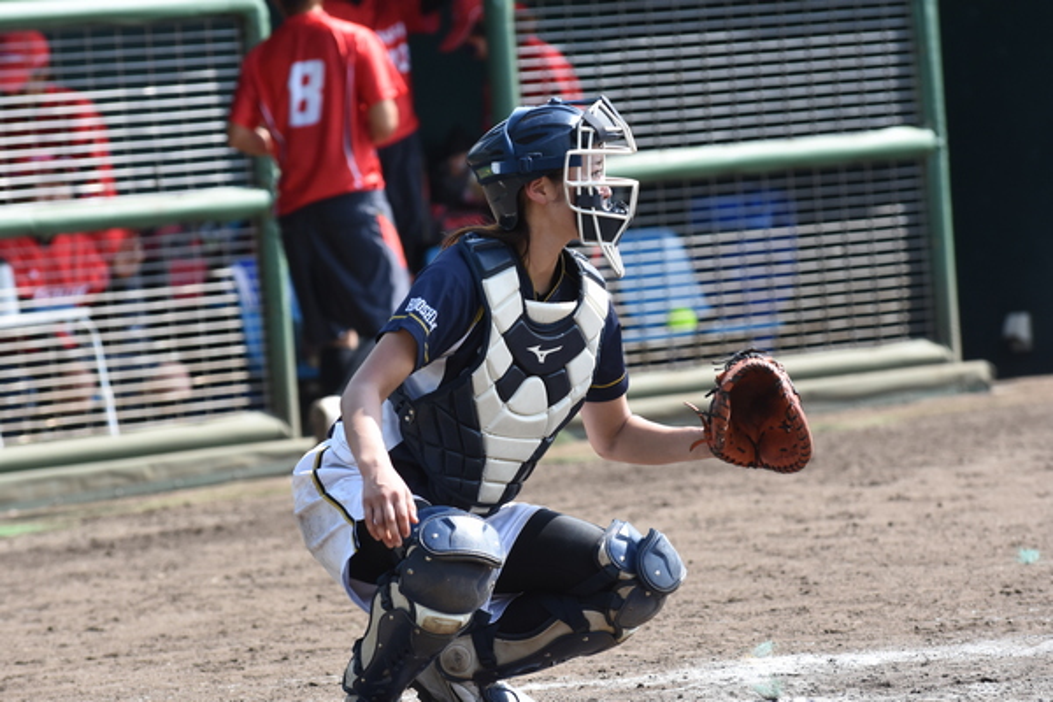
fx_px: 8774
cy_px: 351
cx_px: 526
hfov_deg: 6.9
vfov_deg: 4.6
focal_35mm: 300
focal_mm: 200
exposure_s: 1/1600
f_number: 5
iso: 640
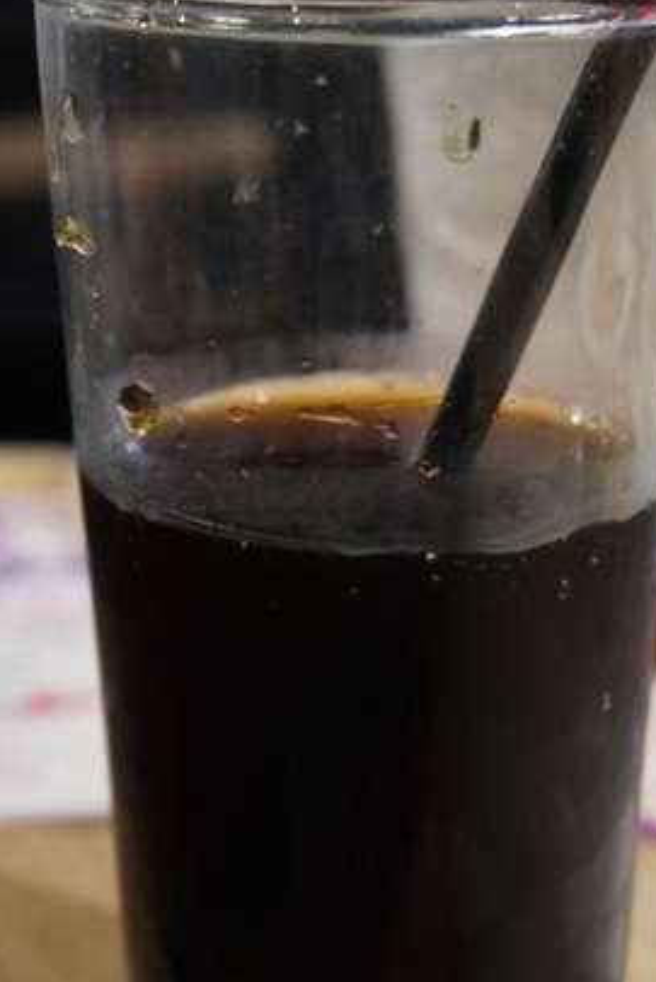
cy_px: 600
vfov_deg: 31.4
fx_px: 1742
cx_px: 391
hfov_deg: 21.3
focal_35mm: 64
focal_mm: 27
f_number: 4.5
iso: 3200
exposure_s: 1/30
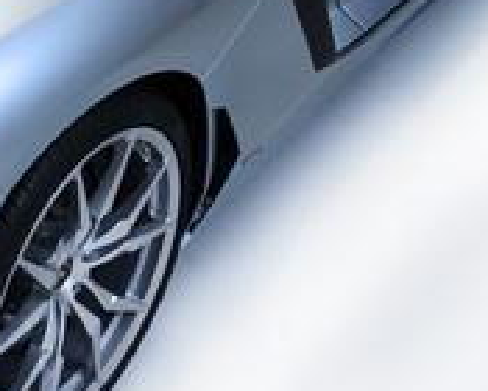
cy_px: 27
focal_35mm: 93
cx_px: -134
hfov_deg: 19.2
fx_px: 1343
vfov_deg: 16.3
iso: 320
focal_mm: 29
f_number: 5.6
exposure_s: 1/50
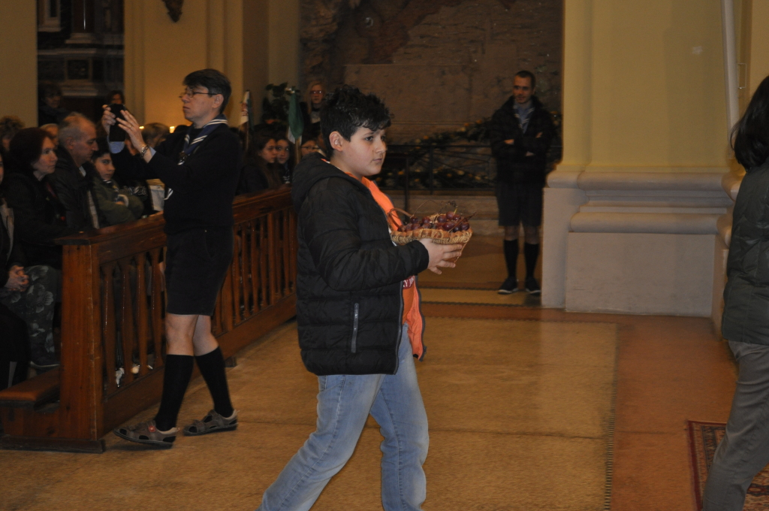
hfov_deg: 29.9
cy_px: 256
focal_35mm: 68
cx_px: 384
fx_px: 1440
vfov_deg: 20.1
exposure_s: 1/60
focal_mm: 45
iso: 800
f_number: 5.3
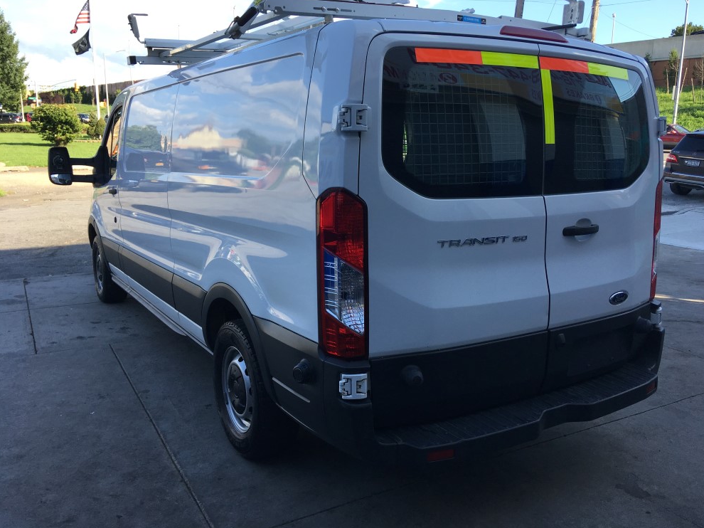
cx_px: 361
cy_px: 256
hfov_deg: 60.0
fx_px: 610
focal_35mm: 30
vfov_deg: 46.8
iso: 25
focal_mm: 4.15
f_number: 2.2
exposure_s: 1/384
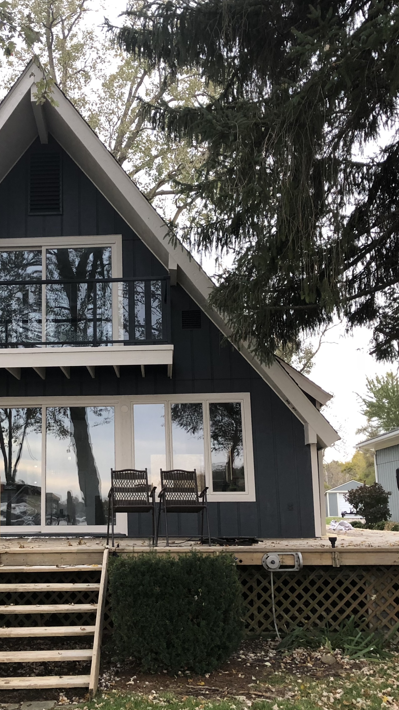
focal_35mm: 41
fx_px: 771
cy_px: 354
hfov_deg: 28.5
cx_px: 96
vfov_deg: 49.4
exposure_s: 1/30
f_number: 1.8
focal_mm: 4
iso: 32
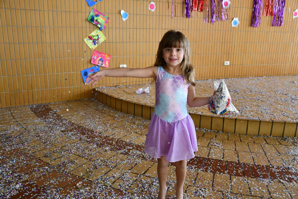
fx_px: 281
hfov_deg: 55.8
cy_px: 100
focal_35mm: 34
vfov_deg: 38.9
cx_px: 149
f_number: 3.8
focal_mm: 23
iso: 800
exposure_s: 1/200
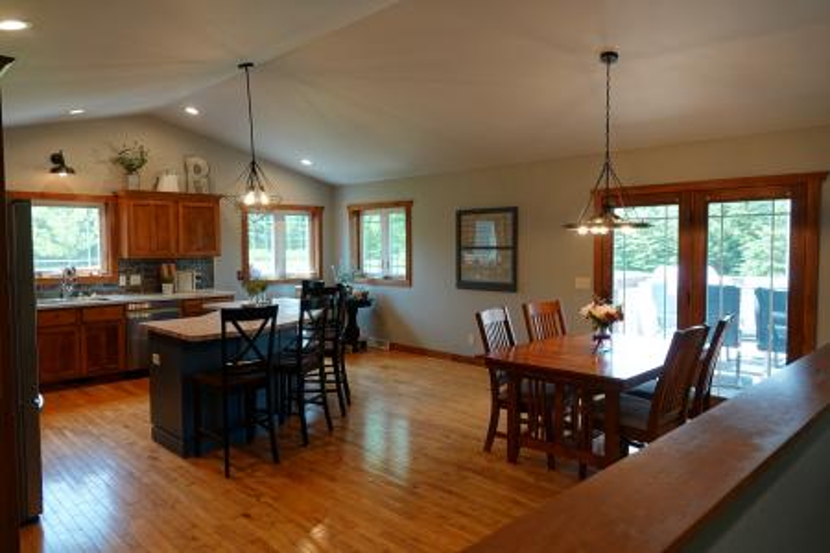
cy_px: 276
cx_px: 415
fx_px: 553
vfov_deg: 53.1
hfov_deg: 73.7
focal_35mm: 24
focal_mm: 8.8
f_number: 2.4
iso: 100
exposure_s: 1/40
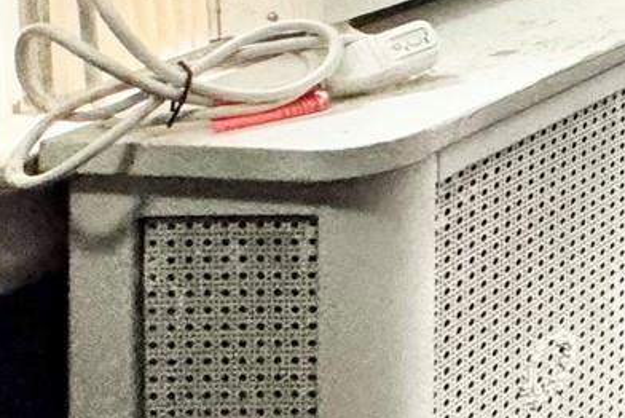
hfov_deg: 14.6
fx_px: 1320
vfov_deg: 15.2
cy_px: -367
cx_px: 1543
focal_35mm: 76
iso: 250
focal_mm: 2.22
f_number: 2.2
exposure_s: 1/120
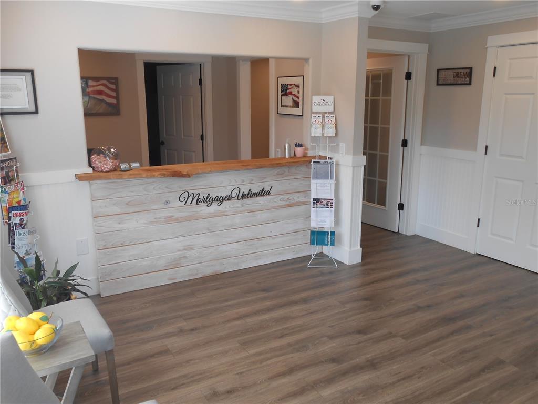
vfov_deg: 46.8
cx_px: 269
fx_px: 466
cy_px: 202
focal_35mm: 30
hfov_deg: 60.0
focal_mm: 5.3
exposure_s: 1/40
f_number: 3.8
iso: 80
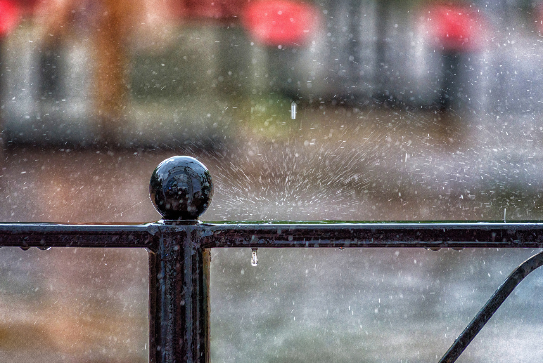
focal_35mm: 200
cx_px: 272
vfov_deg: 6.9
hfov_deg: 10.3
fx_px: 3018
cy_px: 182
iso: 500
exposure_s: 1/500
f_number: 5
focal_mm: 200
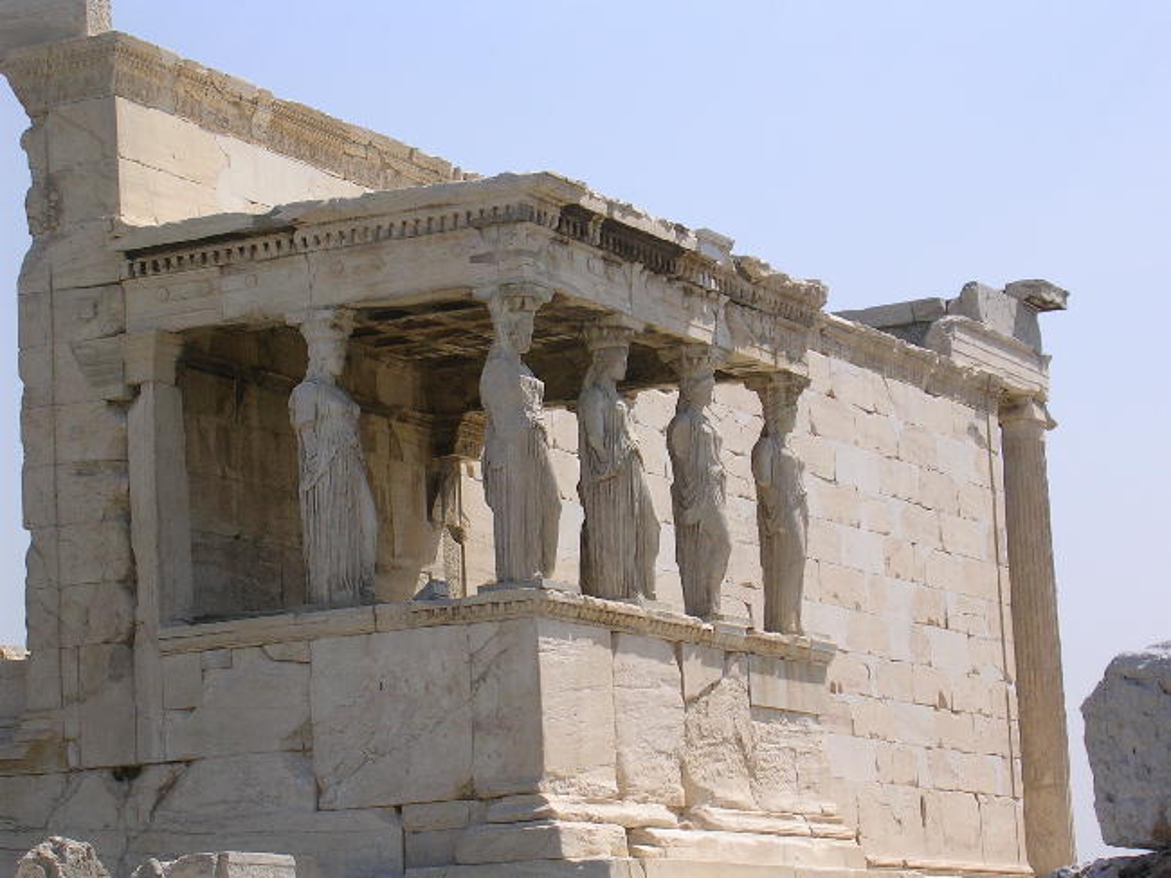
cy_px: 439
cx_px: 586
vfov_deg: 12.9
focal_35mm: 115
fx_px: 3889
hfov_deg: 17.1
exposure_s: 1/509
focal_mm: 17.4
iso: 50
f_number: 4.9
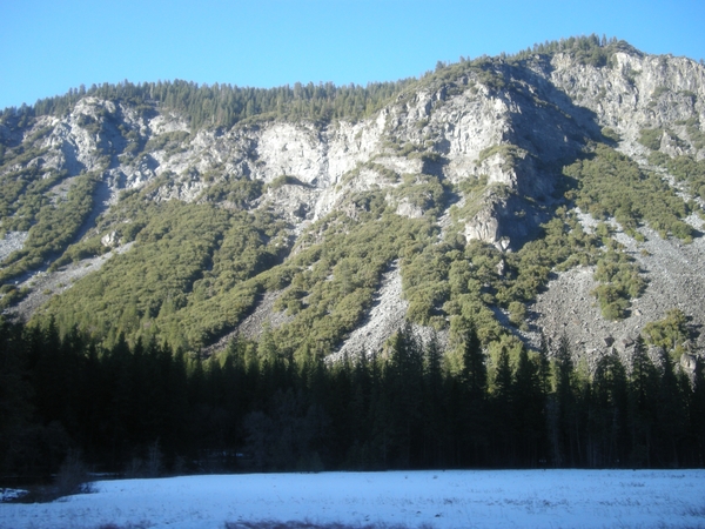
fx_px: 754
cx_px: 352
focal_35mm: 37
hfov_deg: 50.1
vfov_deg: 38.7
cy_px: 264
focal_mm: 7.9
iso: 116
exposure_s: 1/112
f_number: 2.8
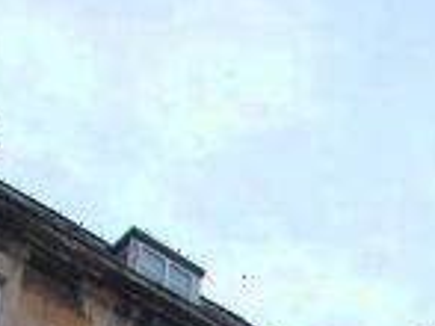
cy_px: 637
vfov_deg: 16.6
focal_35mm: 69
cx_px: 399
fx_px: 866
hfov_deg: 27.1
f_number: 6.3
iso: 100
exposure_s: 1/160
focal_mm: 10
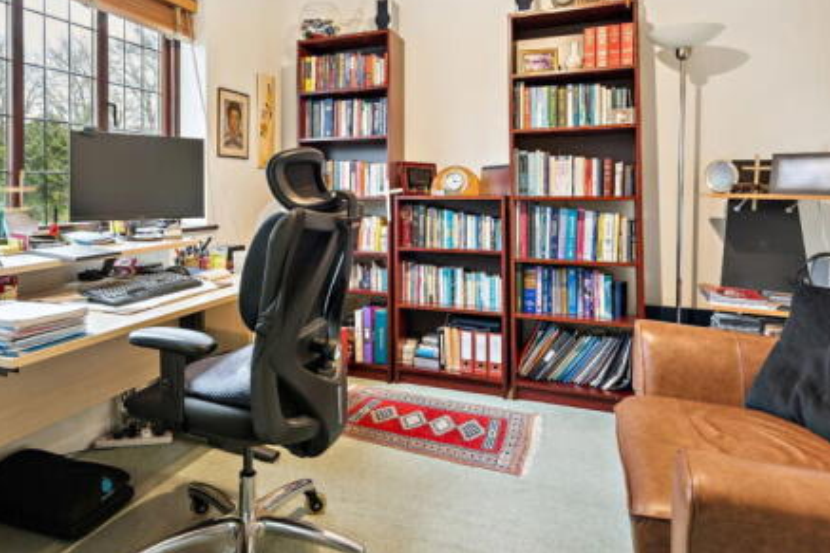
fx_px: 553
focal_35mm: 24
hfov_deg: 72.5
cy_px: 195
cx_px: 311
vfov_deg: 52.3
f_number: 4.5
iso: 320
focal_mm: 16
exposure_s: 1/8
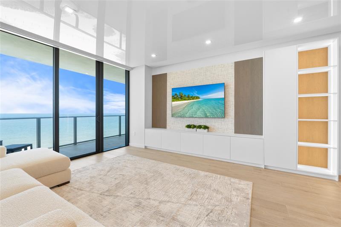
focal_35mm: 15
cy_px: 114
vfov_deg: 77.3
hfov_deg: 100.4
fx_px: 142
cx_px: 170
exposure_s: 1/15
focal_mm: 10
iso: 640
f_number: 13
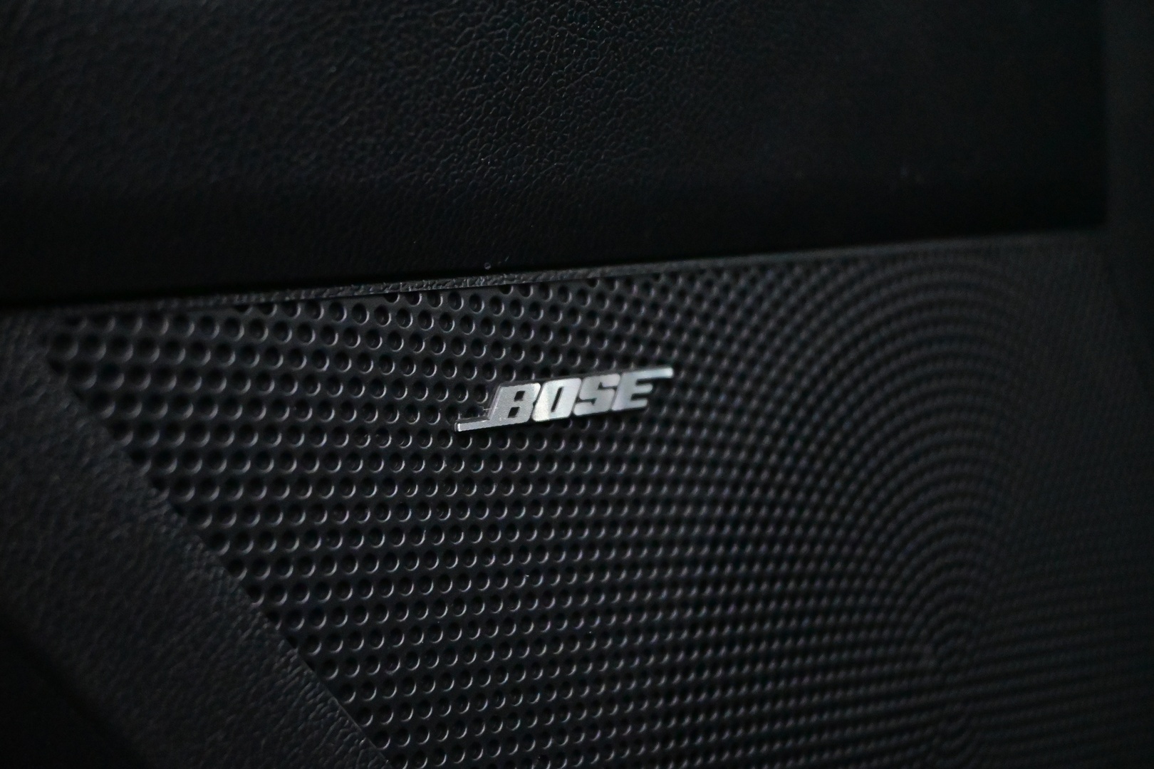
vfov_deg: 28.5
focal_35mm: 47
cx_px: 577
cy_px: 384
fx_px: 1515
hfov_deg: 41.7
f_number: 5
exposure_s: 1/50
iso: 12800
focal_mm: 31.5
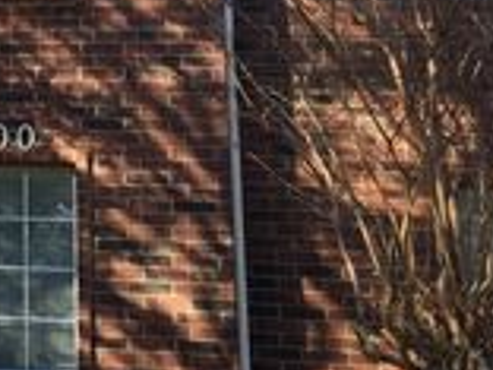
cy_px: -65
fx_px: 1325
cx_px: -171
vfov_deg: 15.4
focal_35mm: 93
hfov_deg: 19.3
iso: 32
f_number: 2.2
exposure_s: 1/199
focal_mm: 4.15
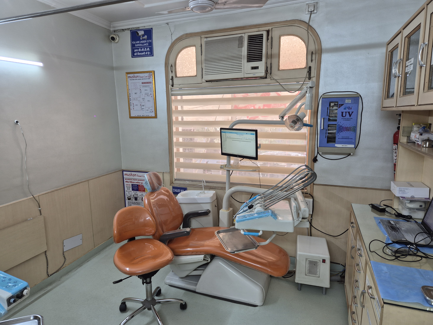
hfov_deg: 73.9
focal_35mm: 23
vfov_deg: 58.9
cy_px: 162
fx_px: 288
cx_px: 216
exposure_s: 1/100
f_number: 1.8
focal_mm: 5.4
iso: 64
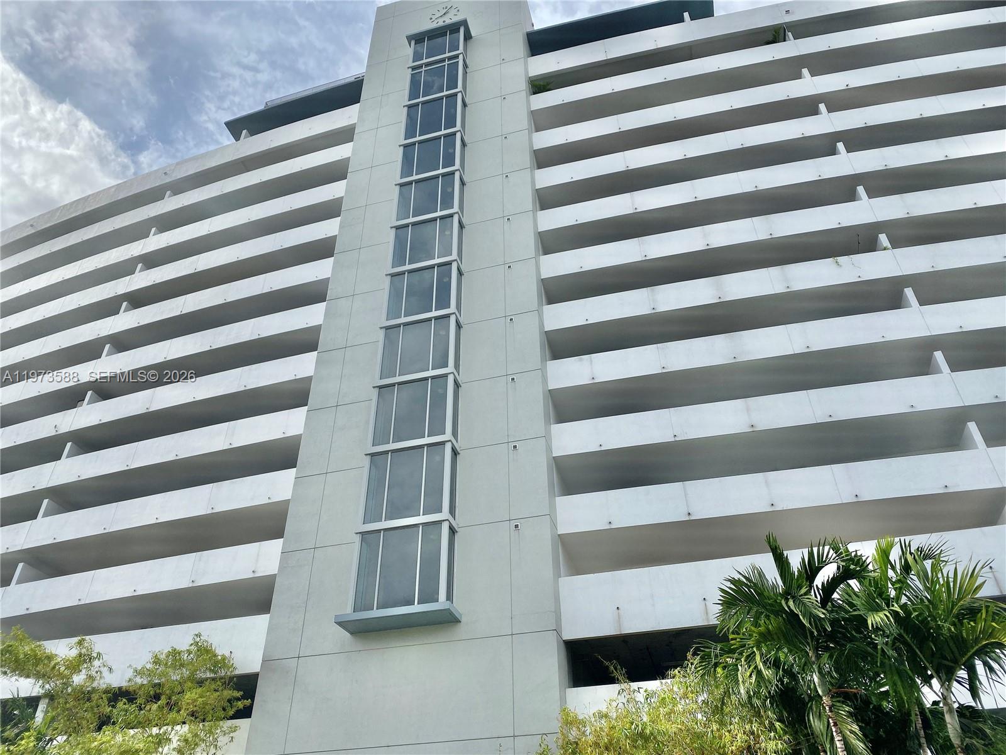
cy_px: 378
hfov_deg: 67.3
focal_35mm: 26
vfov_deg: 53.1
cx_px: 503
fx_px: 756
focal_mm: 4.25
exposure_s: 1/3861
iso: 32
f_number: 1.8
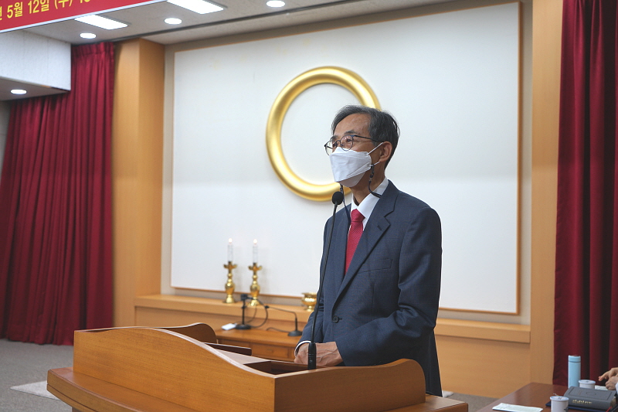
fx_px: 738
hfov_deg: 45.4
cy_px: 206
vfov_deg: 31.2
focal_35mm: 43
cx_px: 309
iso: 125
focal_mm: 43
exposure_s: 1/60
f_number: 4
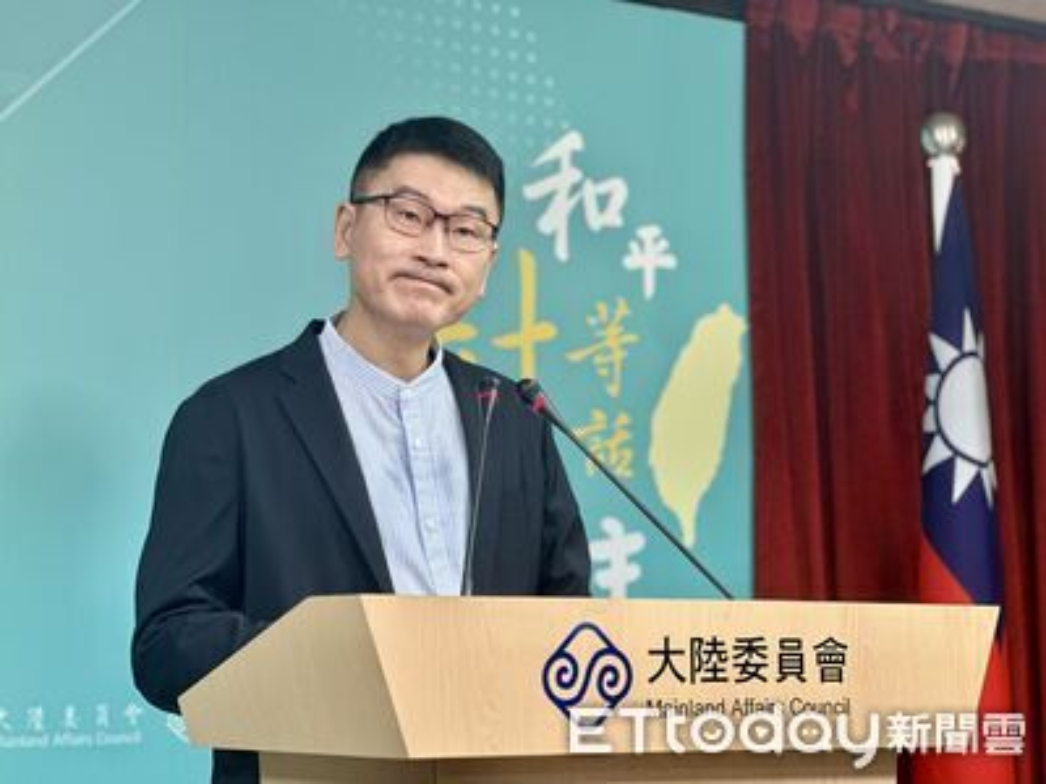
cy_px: 392
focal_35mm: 77
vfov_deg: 19.1
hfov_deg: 25.3
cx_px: 523
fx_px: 2327
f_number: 2.8
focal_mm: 9
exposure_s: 1/60
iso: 125
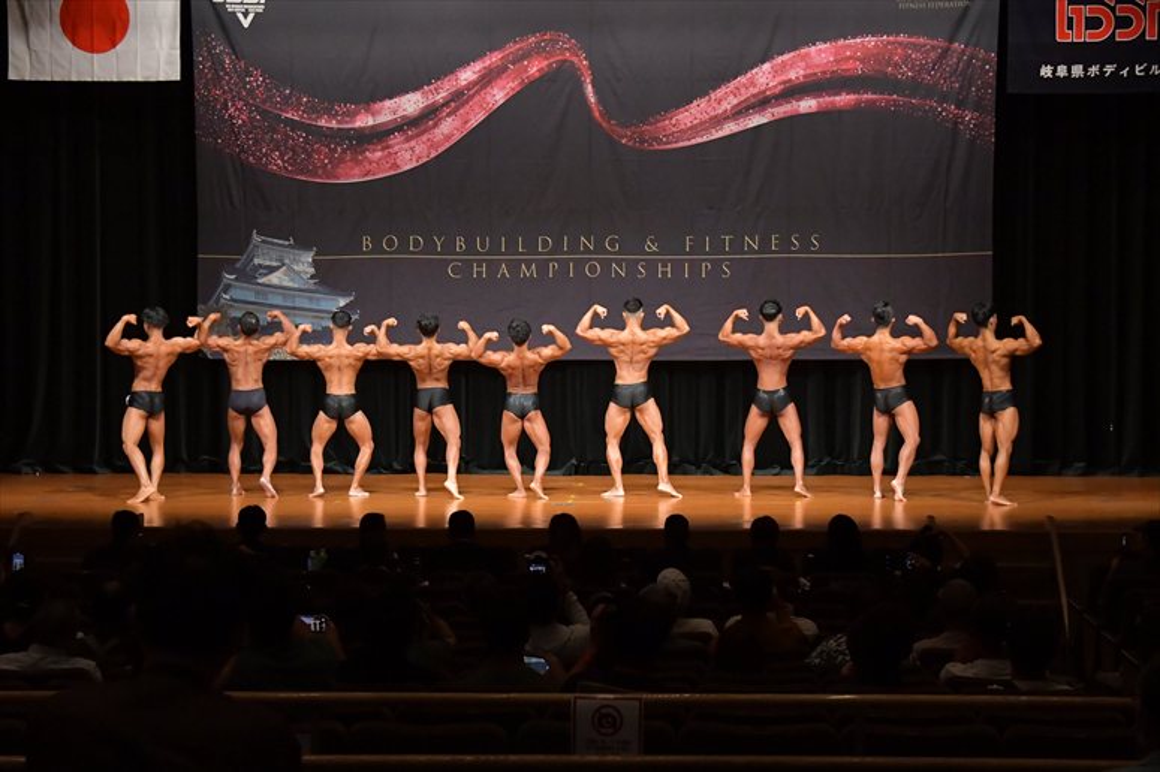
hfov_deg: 24.8
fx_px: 2641
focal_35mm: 82
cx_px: 580
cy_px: 386
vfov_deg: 16.6
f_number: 5.6
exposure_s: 1/400
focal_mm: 55
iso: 6400
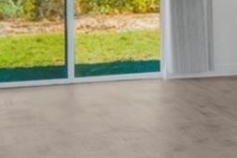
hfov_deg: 11.5
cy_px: -56
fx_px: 731
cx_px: 691
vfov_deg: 12.0
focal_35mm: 111
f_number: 3.2
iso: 100
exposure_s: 1/80
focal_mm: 12
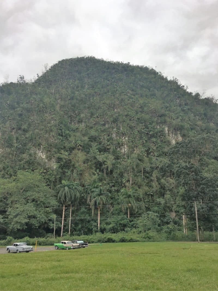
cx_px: 109
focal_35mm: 29
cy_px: 146
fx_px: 244
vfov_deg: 61.7
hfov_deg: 48.2
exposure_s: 1/1304
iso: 25
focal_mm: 4.15
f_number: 2.2
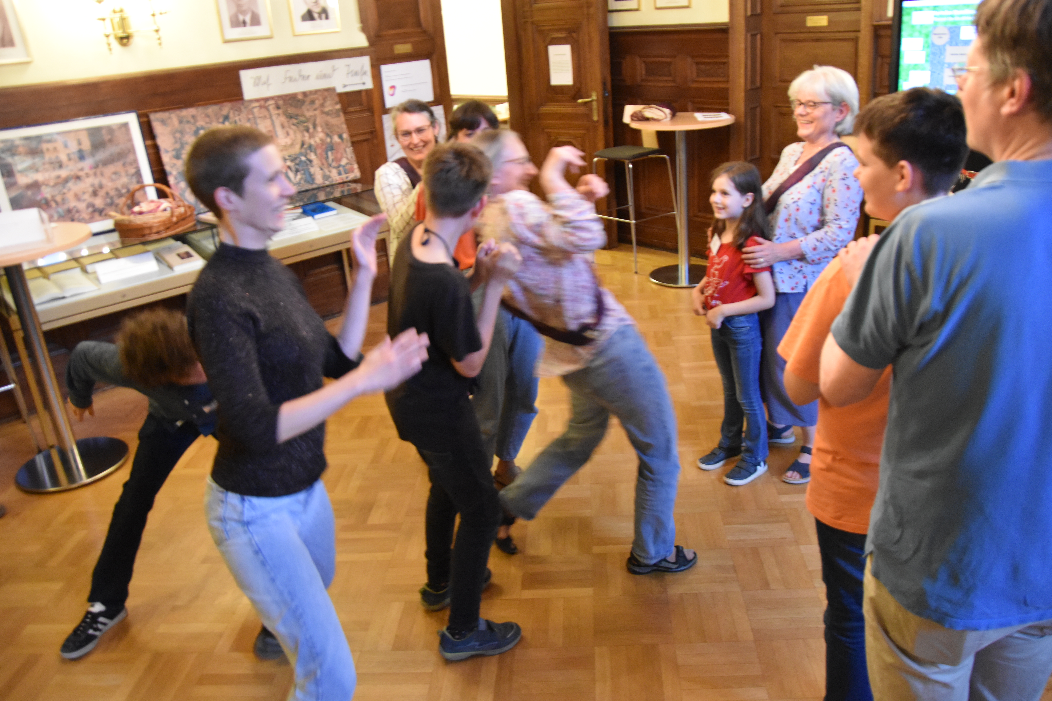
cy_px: 361
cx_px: 539
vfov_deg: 46.4
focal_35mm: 28
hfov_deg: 65.5
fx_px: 818
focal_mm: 18
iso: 3200
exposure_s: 1/60
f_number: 3.5
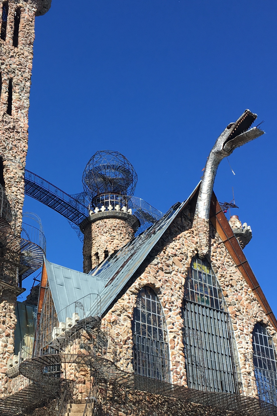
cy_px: 279
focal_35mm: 52
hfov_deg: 25.8
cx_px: 92
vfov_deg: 37.7
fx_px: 600
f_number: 2.2
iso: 25
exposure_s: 1/1054
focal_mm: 4.15
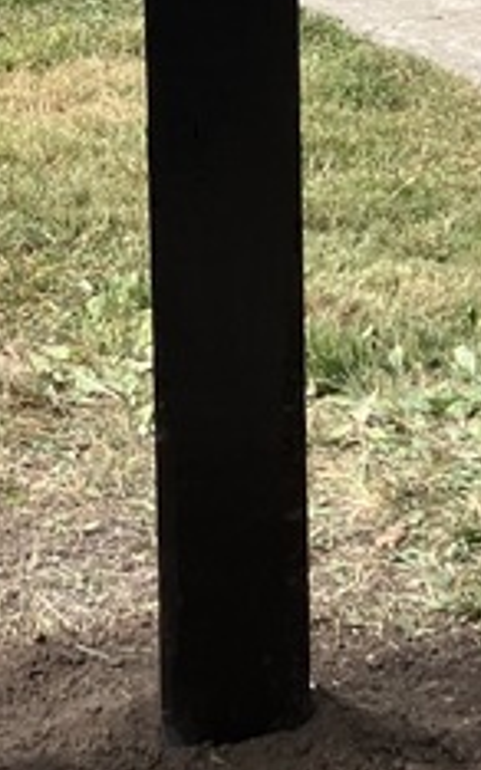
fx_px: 2730
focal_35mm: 130
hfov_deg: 10.1
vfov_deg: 15.3
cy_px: -230
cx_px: 135
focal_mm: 3.99
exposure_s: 1/714
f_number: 1.8
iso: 32
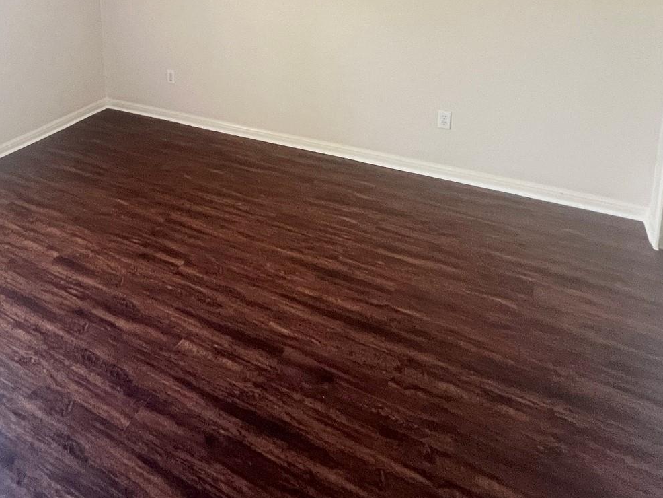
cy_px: 15
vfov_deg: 44.7
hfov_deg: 62.3
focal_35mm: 27
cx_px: 182
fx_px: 517
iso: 250
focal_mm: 1.57
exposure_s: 1/63
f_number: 1.8
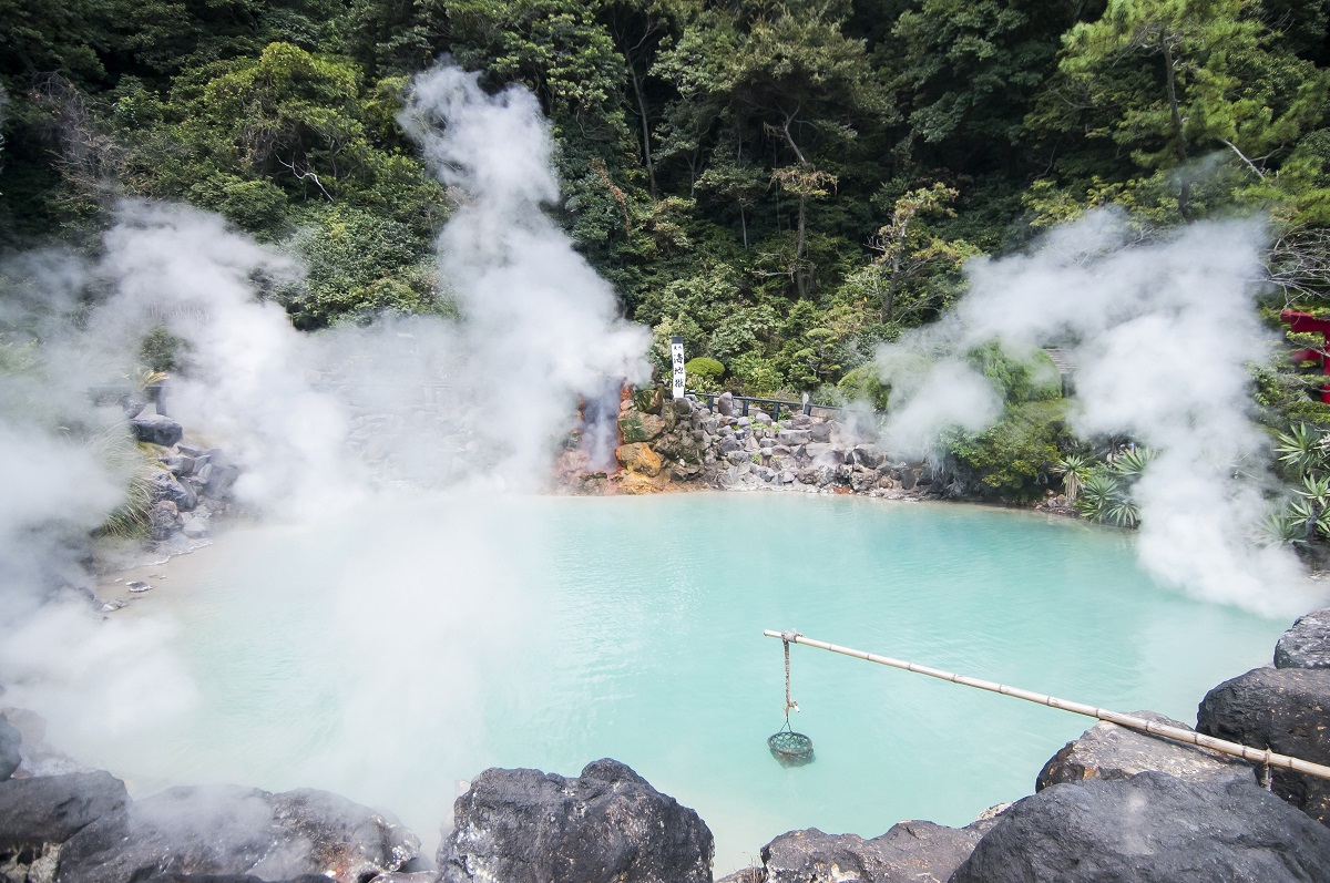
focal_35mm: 18
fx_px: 664
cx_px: 665
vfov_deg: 67.2
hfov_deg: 90.1
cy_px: 442
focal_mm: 12
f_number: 4
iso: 800
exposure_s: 1/500
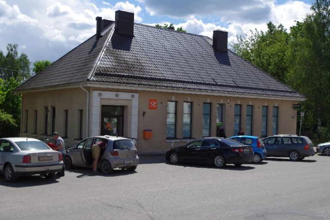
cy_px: 110
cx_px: 165
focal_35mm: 42
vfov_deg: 31.9
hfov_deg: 46.4
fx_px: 385
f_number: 5.6
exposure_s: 1/1000
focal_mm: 28.13
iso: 200
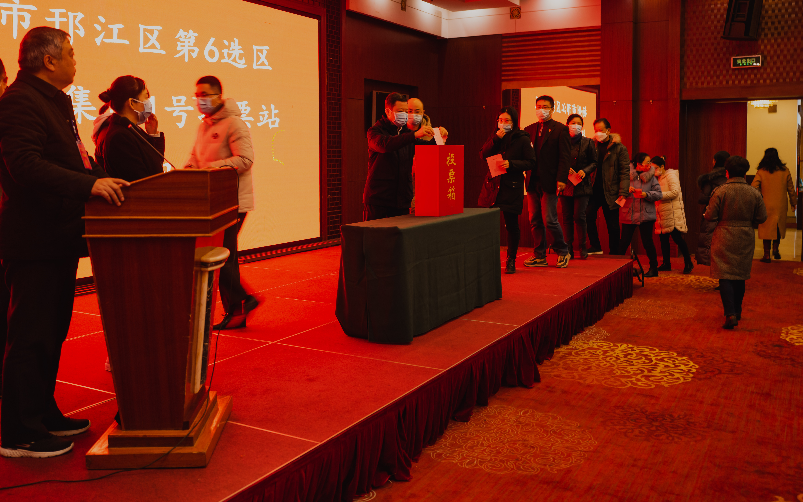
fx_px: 766
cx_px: 379
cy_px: 188
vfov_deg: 36.1
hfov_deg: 55.3
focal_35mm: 35
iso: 400
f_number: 2.2
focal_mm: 28
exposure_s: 1/50
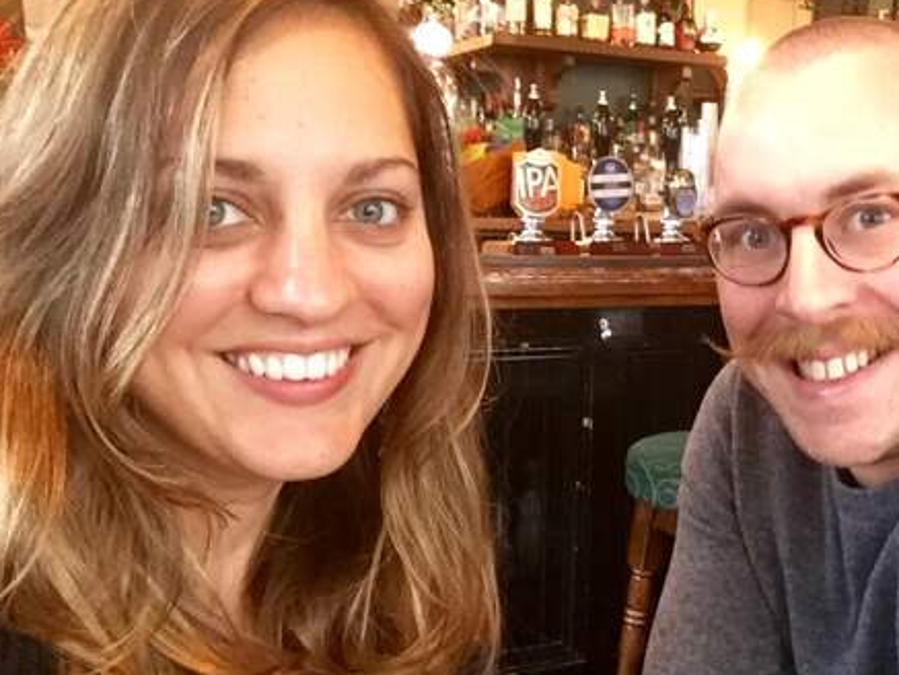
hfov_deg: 42.2
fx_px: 1143
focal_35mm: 44
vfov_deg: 32.8
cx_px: 623
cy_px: 417
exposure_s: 1/15
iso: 320
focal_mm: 2.65
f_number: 2.2
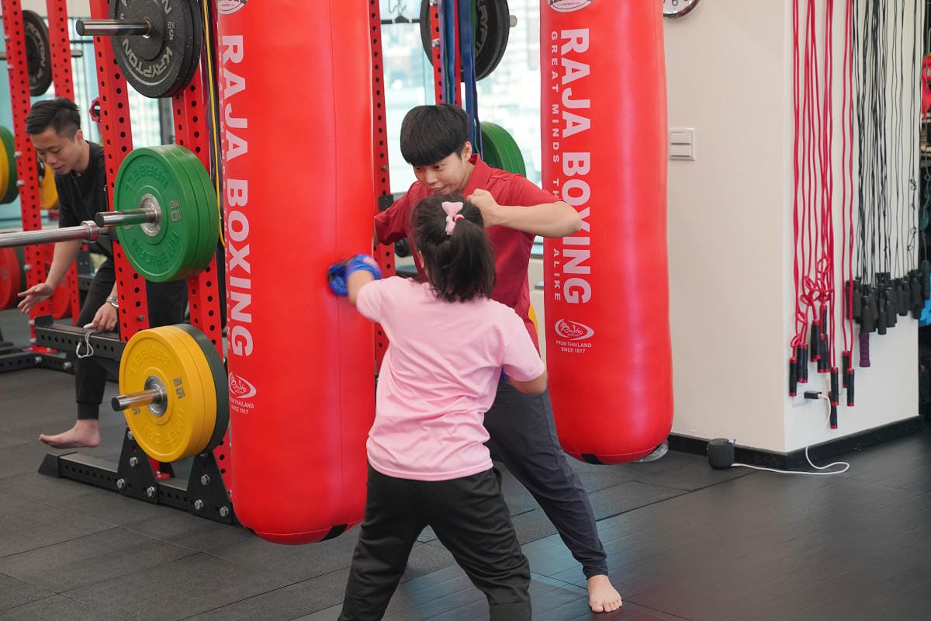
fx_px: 1603
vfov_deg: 21.9
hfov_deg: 32.4
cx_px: 466
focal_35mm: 62
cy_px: 310
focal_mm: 62
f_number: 4
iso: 2000
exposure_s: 1/160
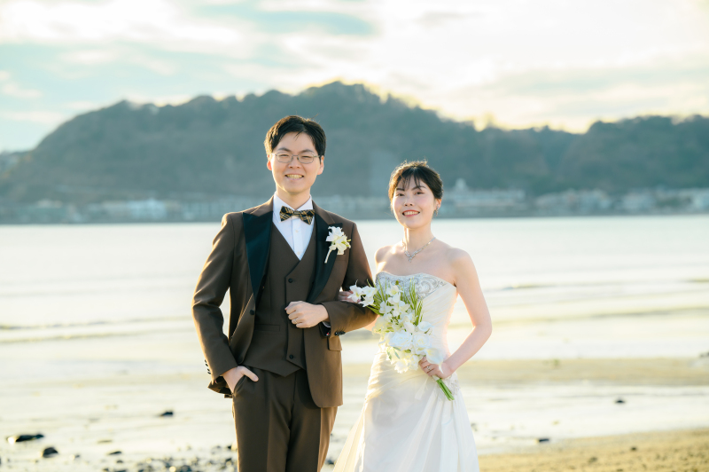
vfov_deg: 9.8
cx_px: 354
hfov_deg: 14.7
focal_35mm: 140
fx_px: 2755
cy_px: 236
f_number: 5
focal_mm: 140
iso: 80
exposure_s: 1/200
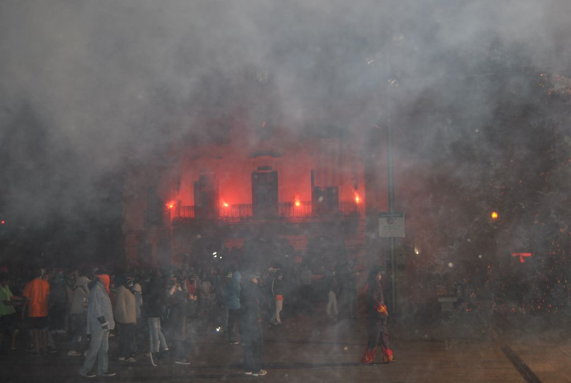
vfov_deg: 28.2
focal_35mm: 48
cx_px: 286
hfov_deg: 41.0
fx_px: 763
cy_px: 192
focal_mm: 32
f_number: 4.5
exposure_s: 1/60
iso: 200
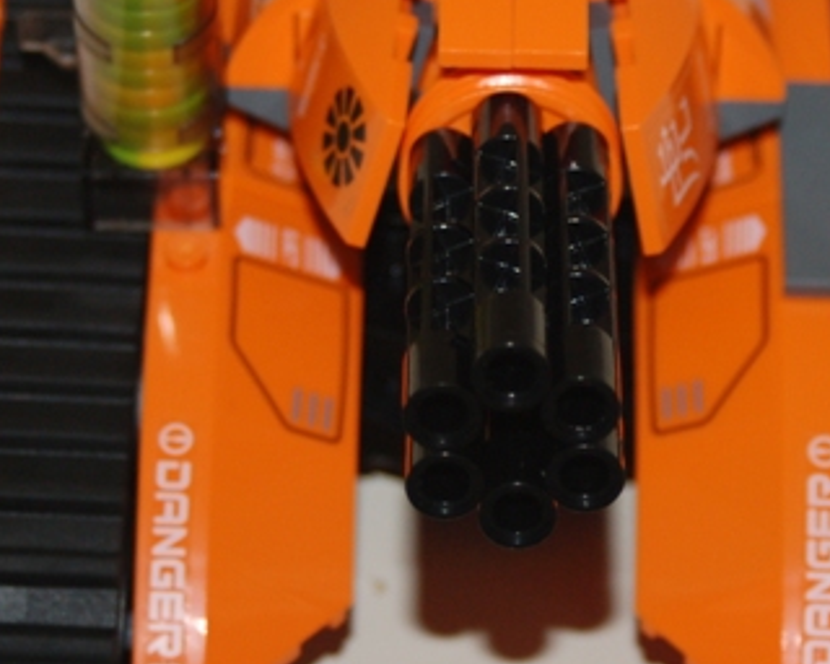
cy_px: 241
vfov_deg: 8.4
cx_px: 542
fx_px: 4544
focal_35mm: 185
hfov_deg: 10.4
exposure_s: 1/60
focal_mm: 56
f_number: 5.3
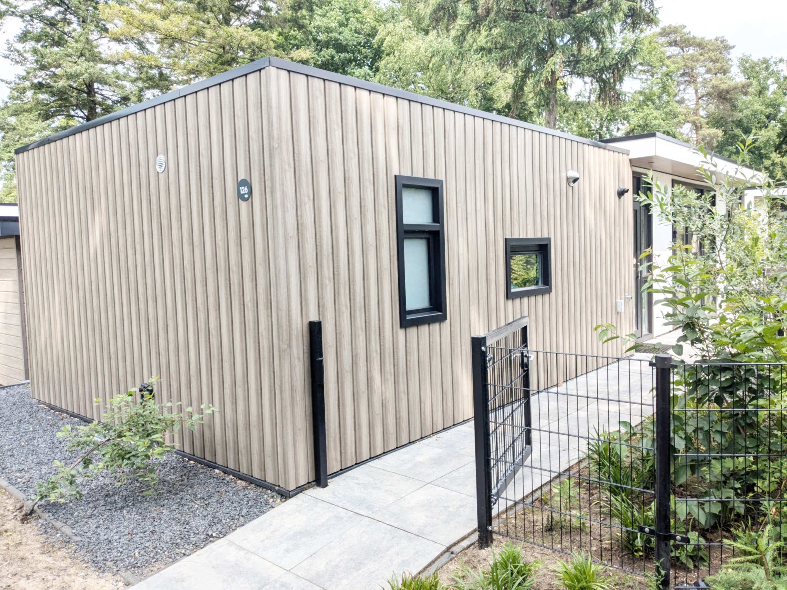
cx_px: 394
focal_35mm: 27
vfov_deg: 51.4
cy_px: 295
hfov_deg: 65.3
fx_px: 614
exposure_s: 1/1799
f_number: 1.73
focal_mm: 4.38
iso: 42
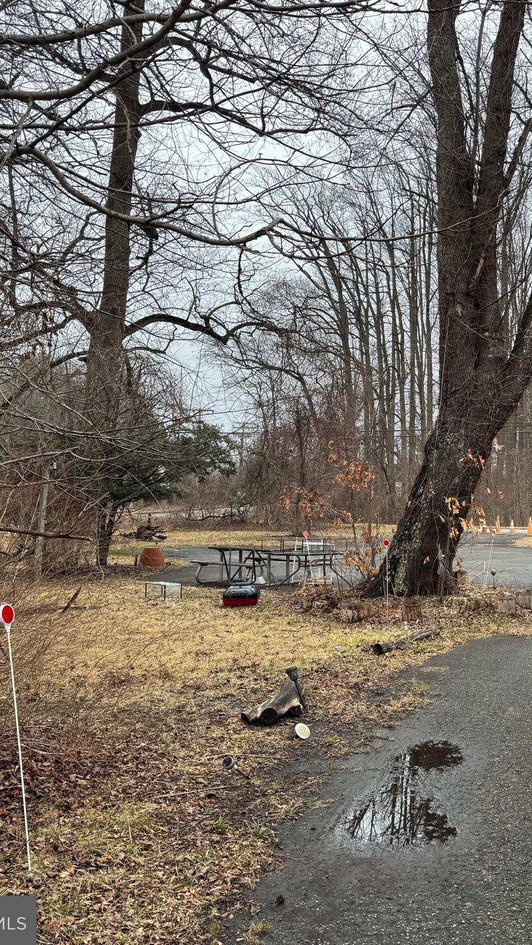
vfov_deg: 56.6
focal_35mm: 35
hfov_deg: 31.5
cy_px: 472
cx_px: 515
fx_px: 877
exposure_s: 1/1285
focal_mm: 6.76
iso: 80
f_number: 1.78
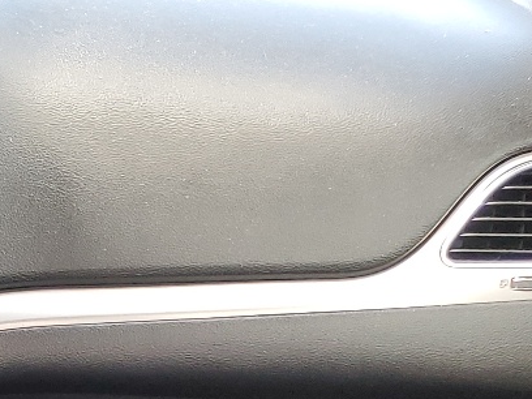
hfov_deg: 16.7
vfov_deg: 13.4
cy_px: 655
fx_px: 1568
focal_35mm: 102
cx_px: -366
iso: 80
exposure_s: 1/120
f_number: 1.5
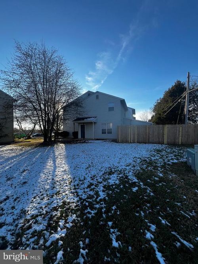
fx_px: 99
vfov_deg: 106.2
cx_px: 99
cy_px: 132
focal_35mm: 13
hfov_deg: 89.9
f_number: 1.8
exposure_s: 1/699
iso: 32
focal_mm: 1.57
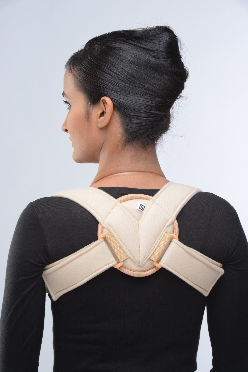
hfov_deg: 9.5
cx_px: 124
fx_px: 1497
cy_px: 186
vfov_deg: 14.1
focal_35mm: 145
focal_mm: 145
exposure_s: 1/125
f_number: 18
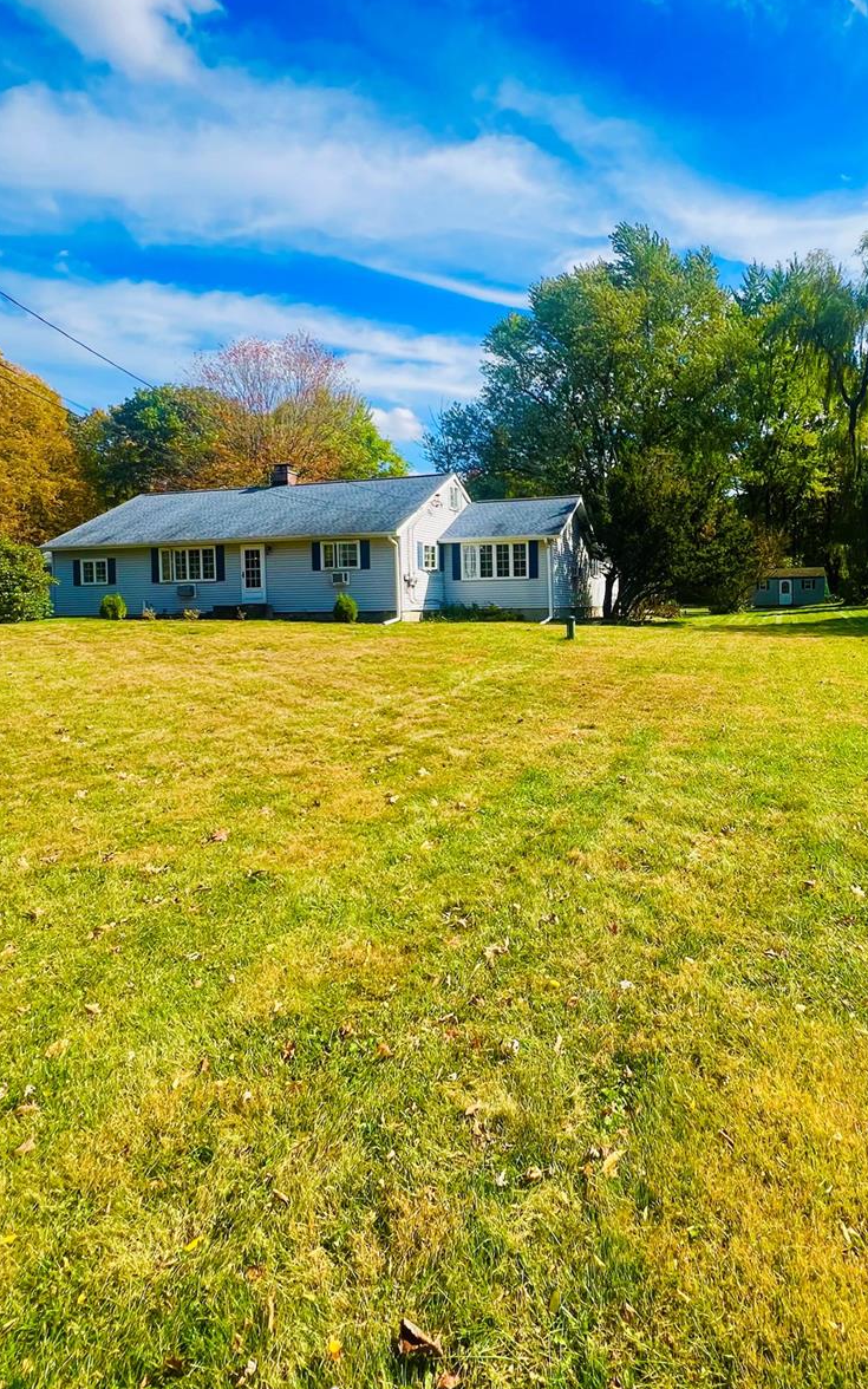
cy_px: 624
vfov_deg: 90.8
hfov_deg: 63.4
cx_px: 579
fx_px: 681
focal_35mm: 18
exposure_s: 1/1206
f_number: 1.8
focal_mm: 1.57
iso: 32
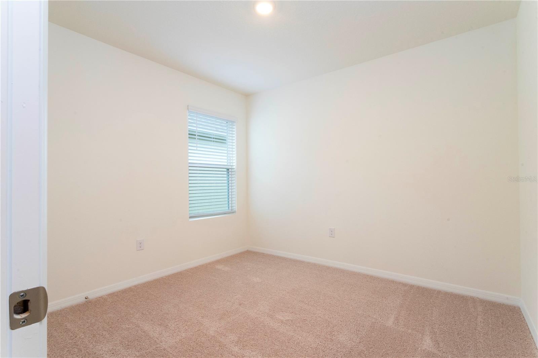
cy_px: 179
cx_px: 269
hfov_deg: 93.3
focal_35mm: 17
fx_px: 254
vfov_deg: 70.4
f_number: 22
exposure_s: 1/20
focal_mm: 17
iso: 800
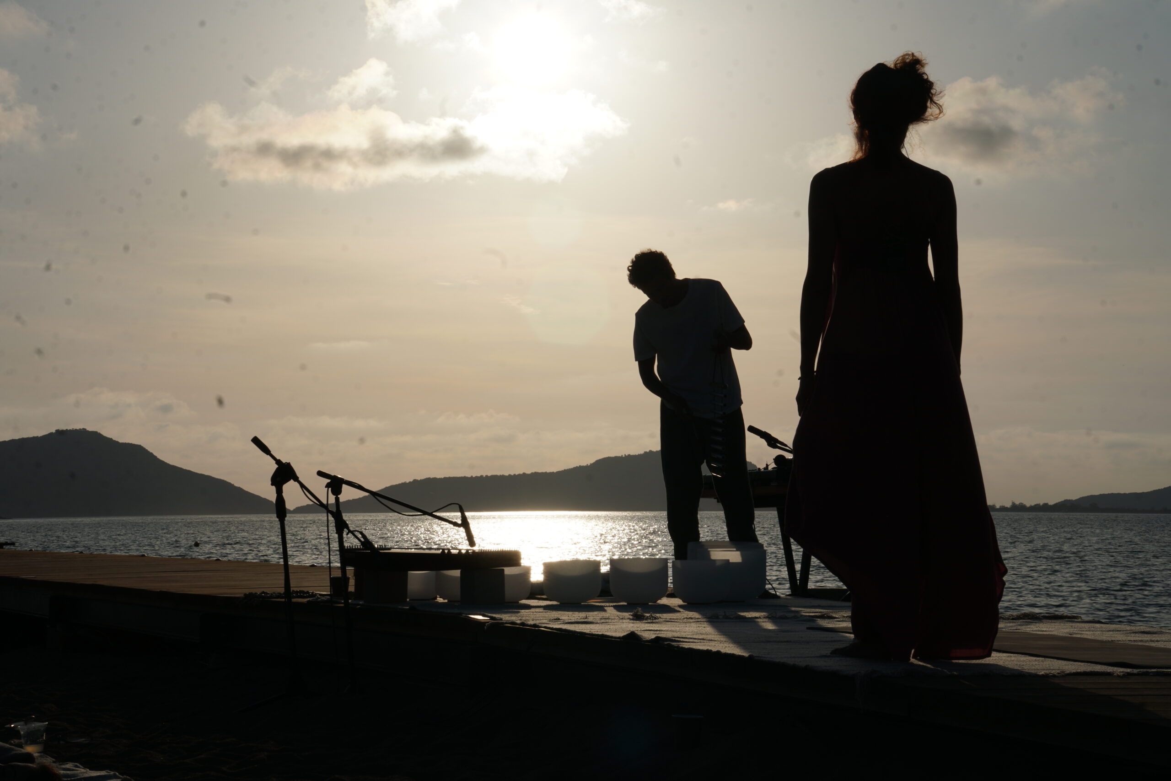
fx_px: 2440
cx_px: 586
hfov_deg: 27.0
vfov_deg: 18.2
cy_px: 390
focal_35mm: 75
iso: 100
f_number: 22
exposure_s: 1/320
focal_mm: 50
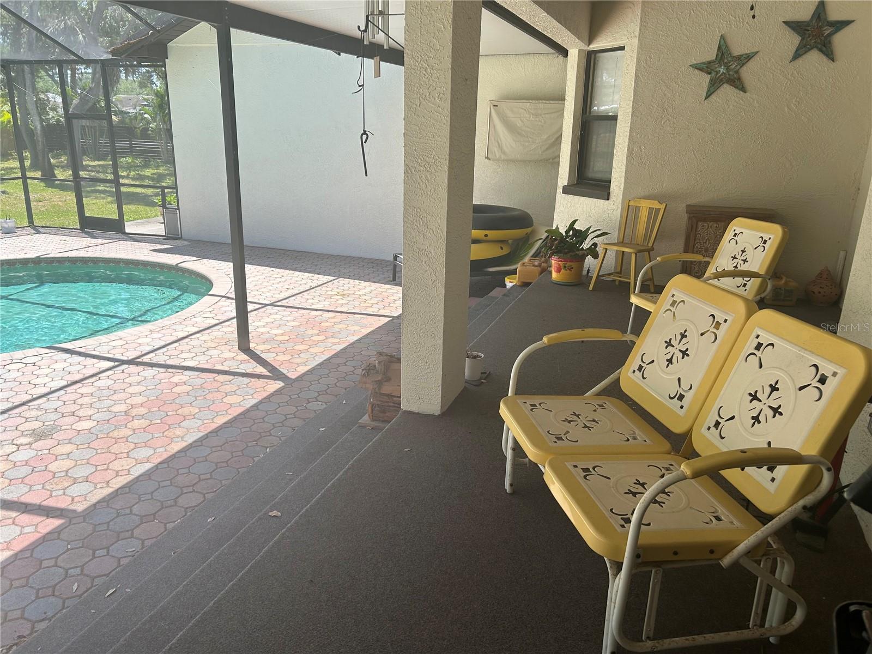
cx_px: 436
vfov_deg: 53.1
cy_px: 327
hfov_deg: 67.3
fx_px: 655
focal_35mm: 26
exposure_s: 1/873
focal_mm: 5.7
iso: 50
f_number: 1.5
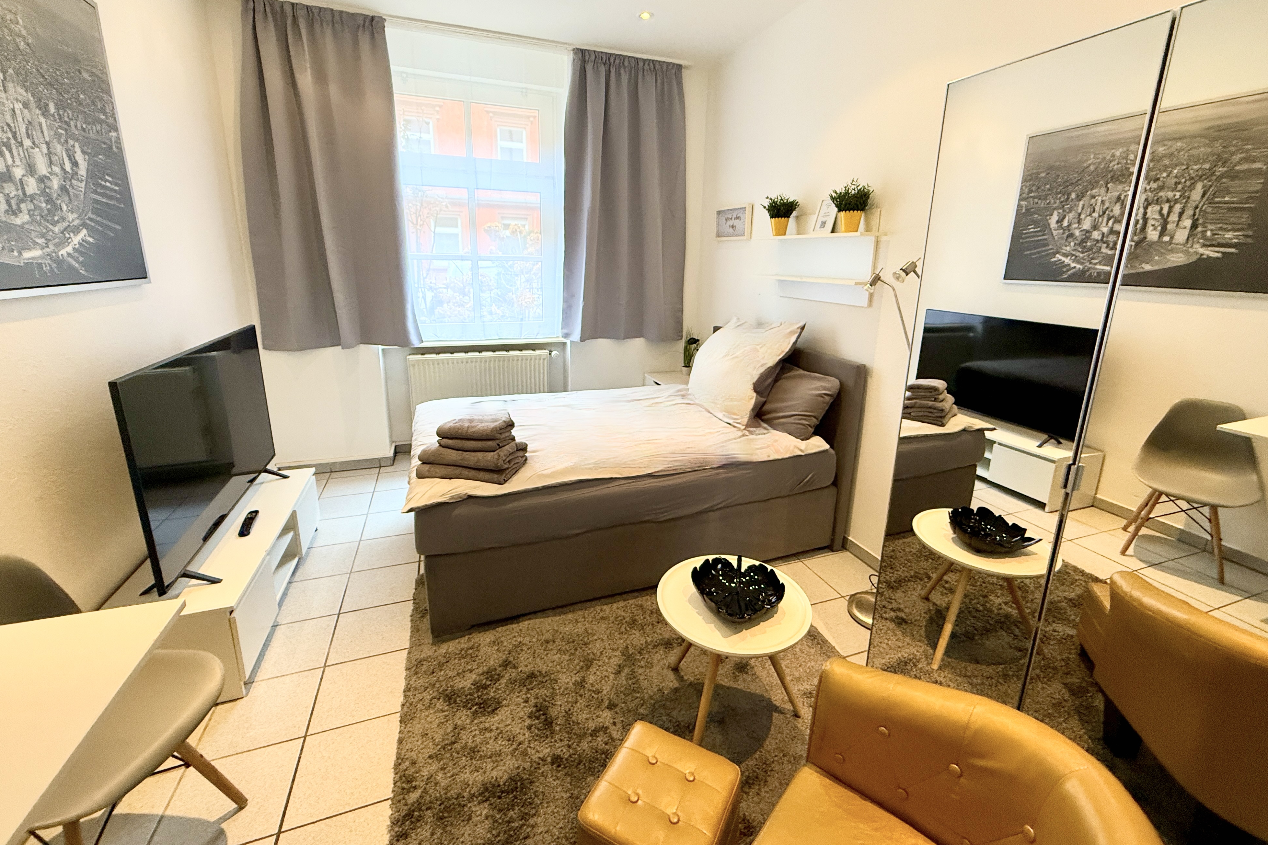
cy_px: 378
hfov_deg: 100.4
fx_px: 528
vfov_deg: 77.1
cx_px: 644
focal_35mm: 15
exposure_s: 1/100
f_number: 2.2
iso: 320
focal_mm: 2.22
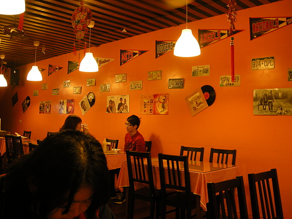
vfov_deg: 38.7
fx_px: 312
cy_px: 105
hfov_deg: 50.1
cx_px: 154
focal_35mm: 37
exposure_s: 1/7.9
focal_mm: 7.5
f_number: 2.7
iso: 85
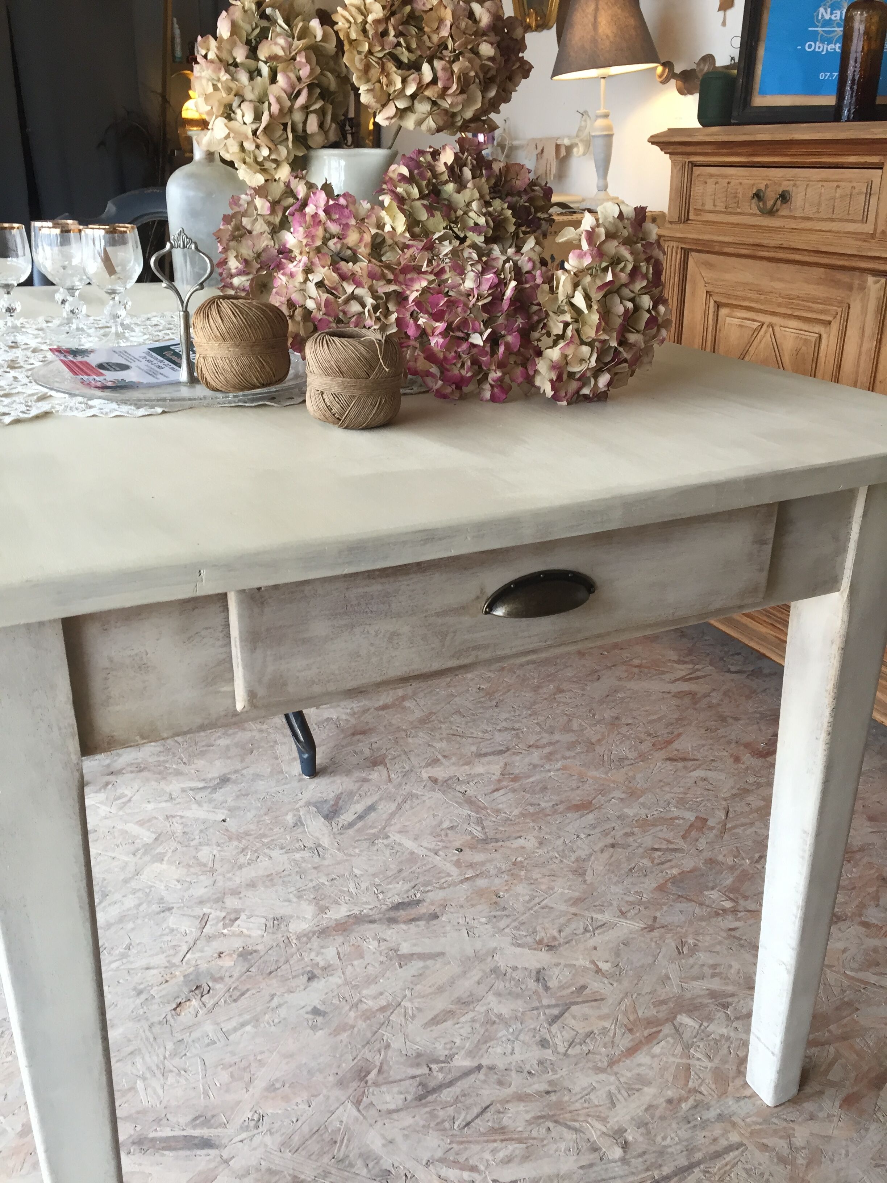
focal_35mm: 29
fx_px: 991
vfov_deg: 61.7
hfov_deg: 48.2
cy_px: 592
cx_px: 444
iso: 32
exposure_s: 1/33
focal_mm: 4.15
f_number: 2.2
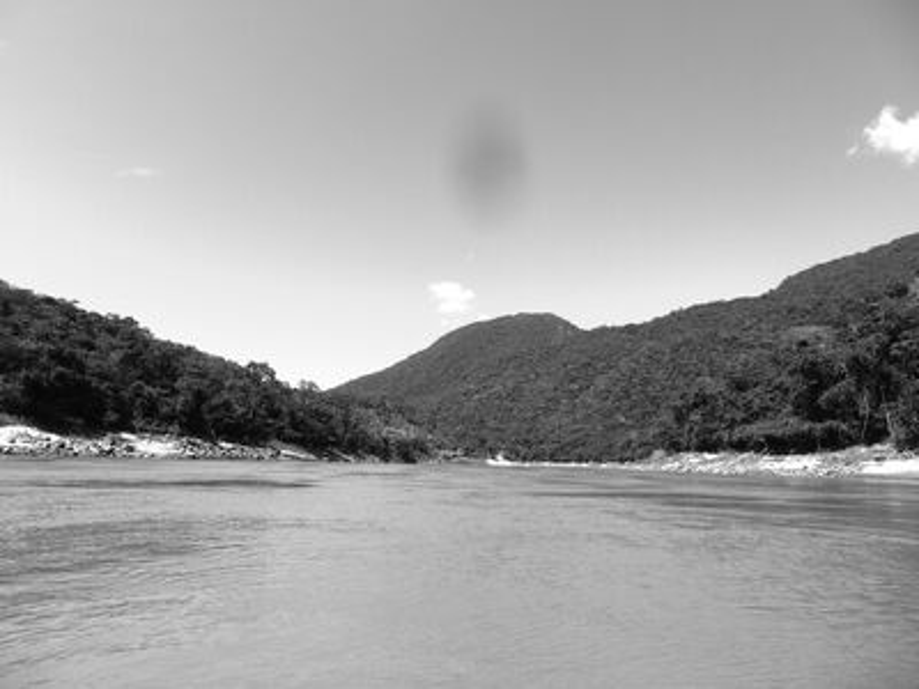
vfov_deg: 54.9
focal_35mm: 25
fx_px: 664
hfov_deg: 69.4
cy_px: 344
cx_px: 460
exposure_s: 1/800
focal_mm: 4.5
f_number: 3.5
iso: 160
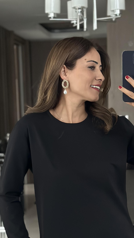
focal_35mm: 76
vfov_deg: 27.8
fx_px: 480
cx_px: 98
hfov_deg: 15.8
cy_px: 147
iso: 800
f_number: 1.78
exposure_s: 1/35
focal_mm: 6.86
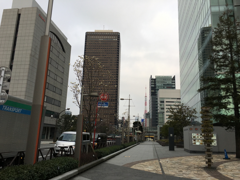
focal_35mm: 29
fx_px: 201
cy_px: 90
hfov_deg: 61.7
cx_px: 120
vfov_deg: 48.2
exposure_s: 1/561
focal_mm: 4.15
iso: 25
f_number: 2.2
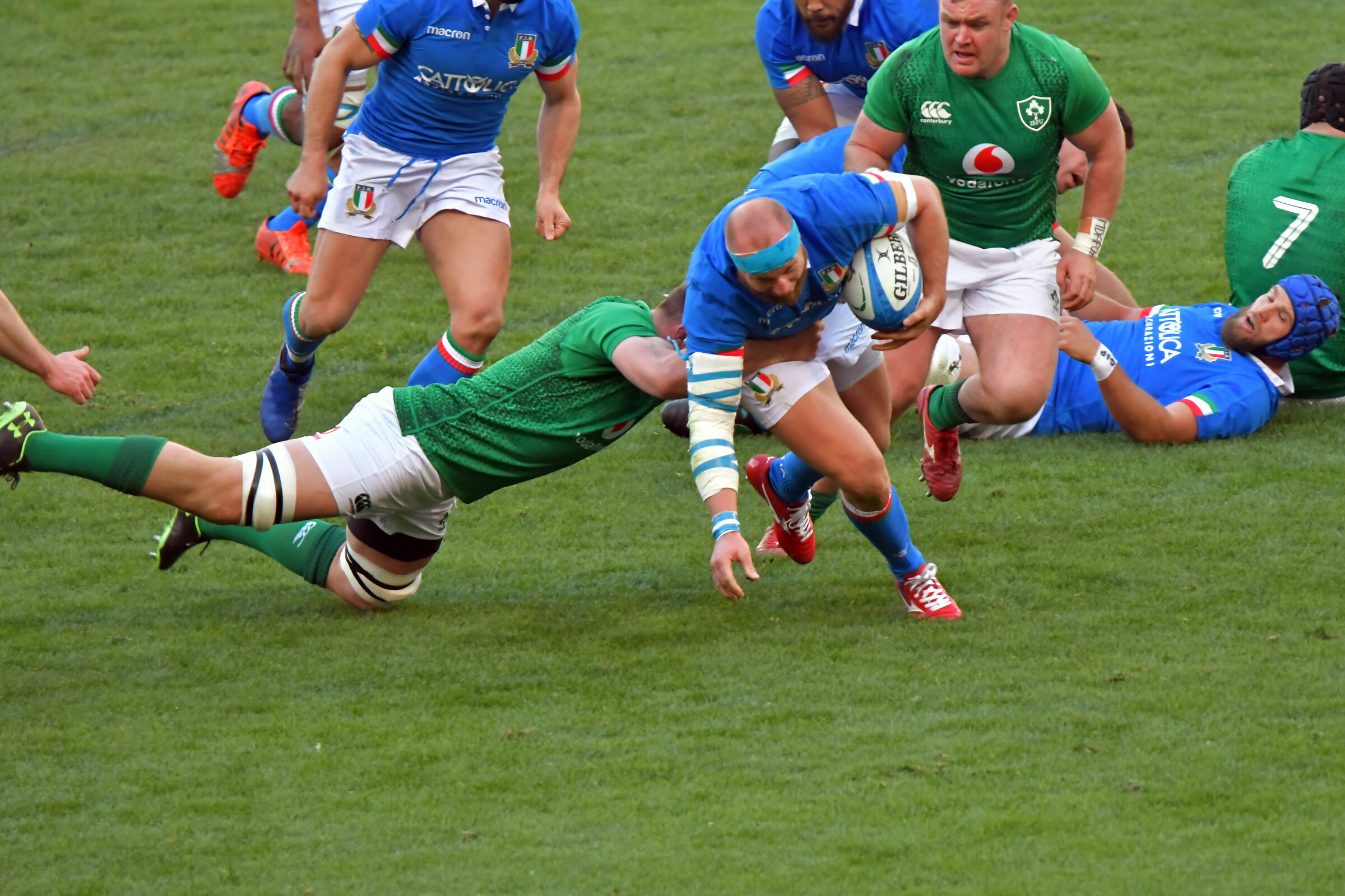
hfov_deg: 3.0
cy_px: 448
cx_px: 672
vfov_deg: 2.0
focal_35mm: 690
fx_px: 25777
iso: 4000
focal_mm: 460
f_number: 7.1
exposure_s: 1/1250
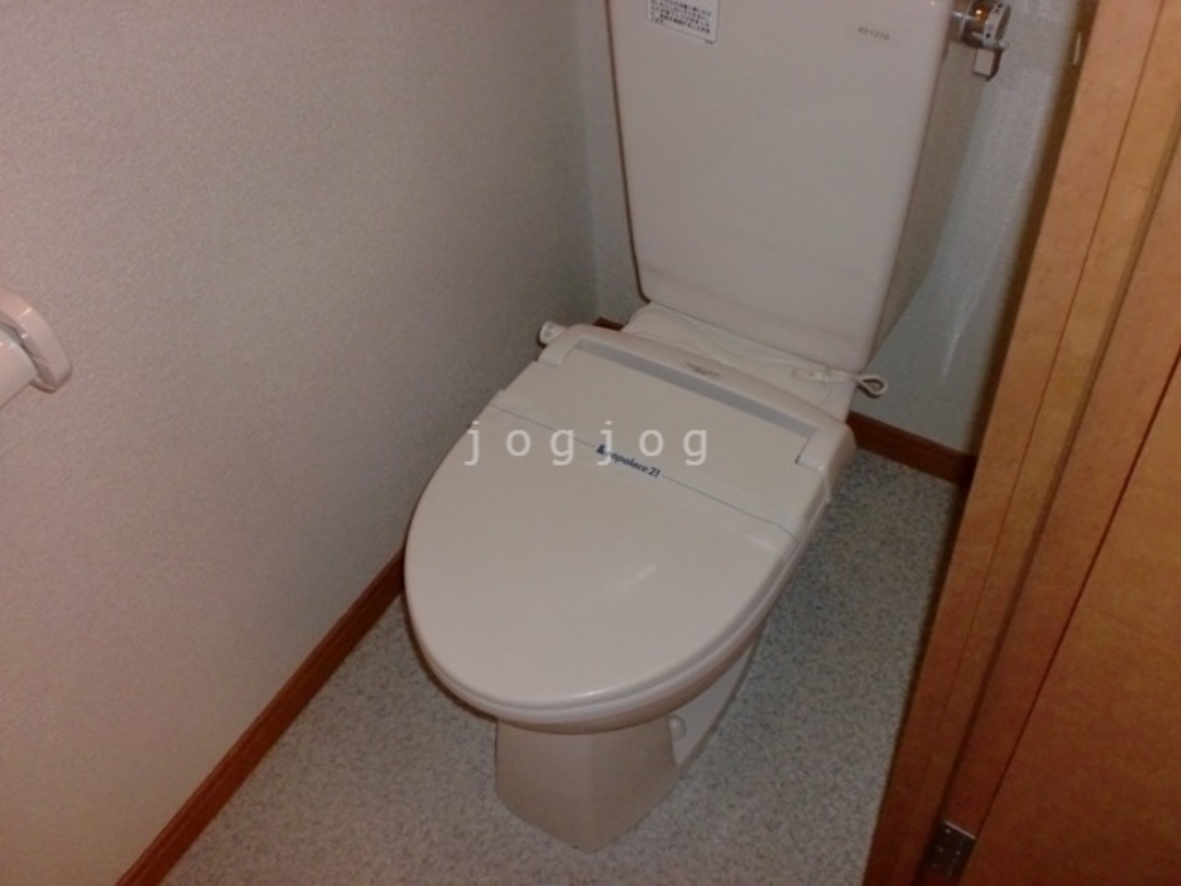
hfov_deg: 52.6
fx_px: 1194
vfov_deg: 40.7
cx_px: 590
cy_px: 443
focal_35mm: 35
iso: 400
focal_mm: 6.3
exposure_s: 1/40
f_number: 3.1
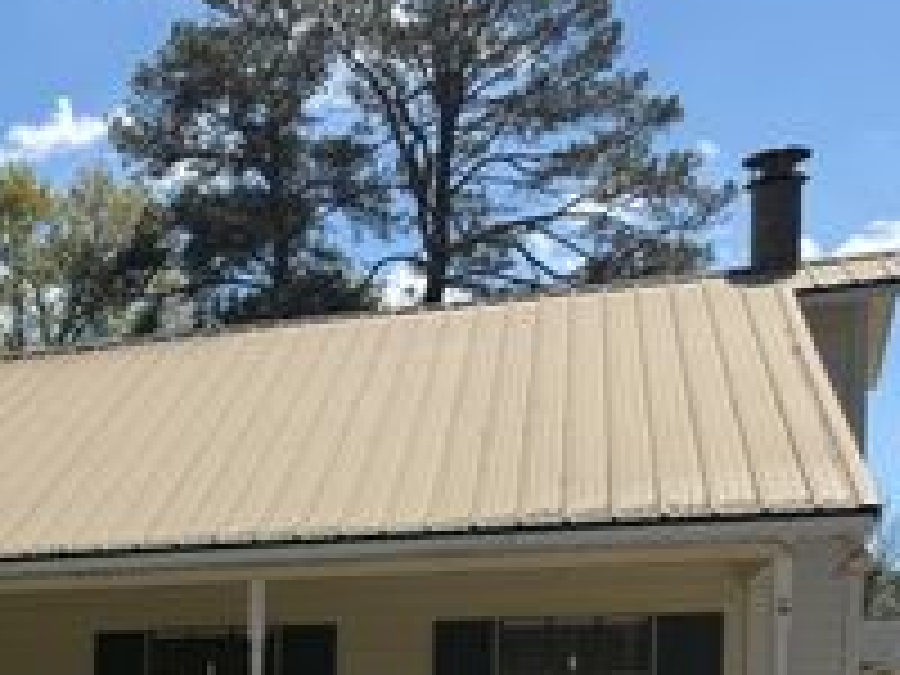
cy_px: 776
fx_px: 1560
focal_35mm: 60
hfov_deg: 27.8
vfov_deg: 22.7
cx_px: -207
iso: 80
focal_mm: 6.76
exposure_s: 1/4975
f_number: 1.78
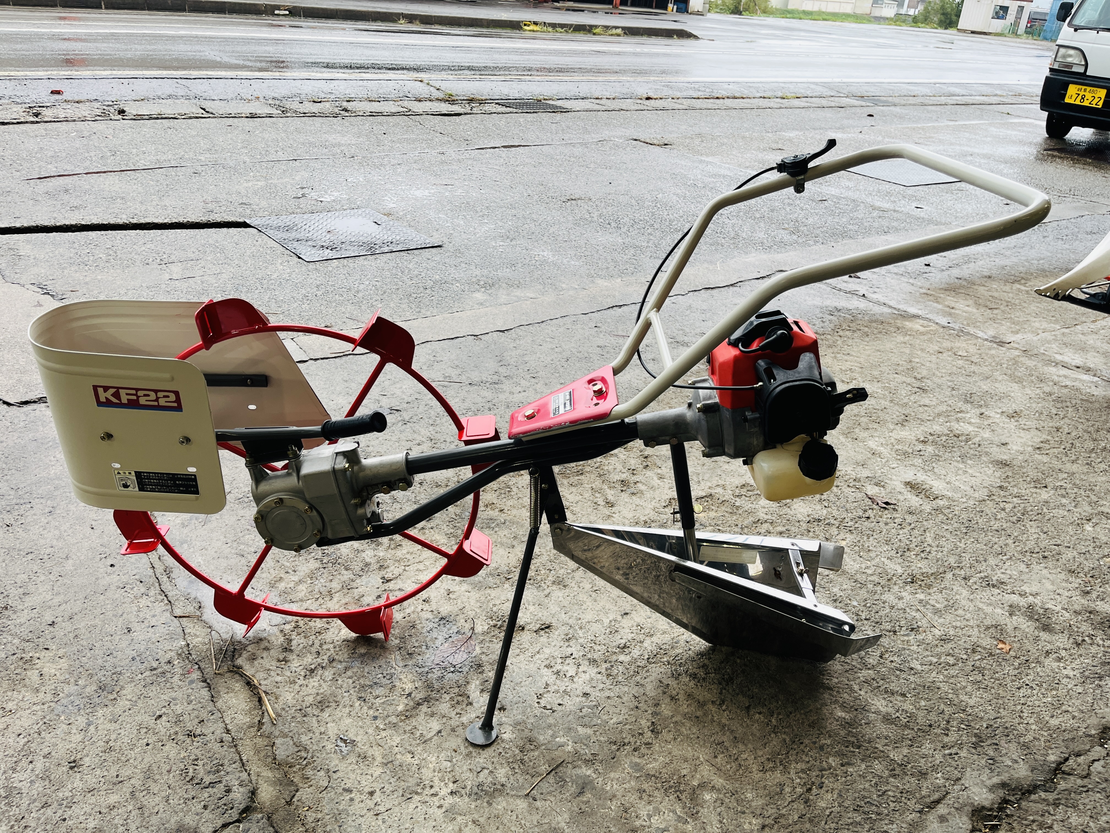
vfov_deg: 53.1
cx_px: 555
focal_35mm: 26
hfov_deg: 67.3
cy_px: 416
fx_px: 834
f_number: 1.6
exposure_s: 1/121
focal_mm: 5.1
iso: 40
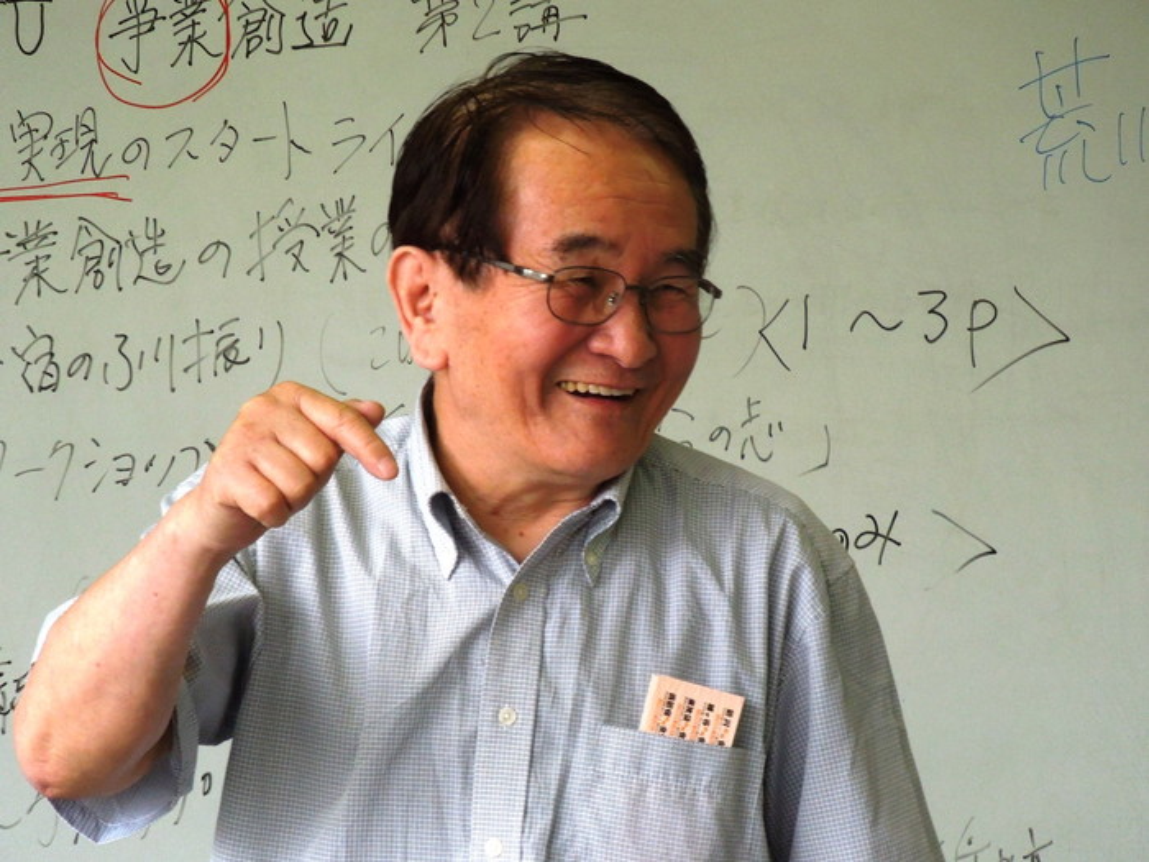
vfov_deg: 7.8
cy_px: 431
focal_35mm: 191
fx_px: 6340
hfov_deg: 10.4
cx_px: 574
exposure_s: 1/200
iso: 720
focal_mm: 34.4
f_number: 5
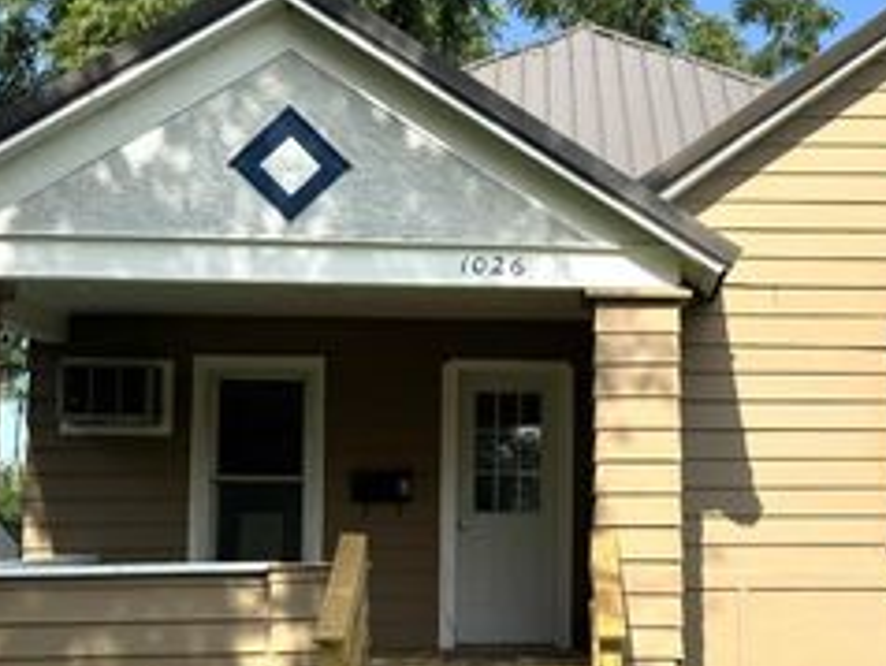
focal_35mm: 63
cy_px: 471
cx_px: 618
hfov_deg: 30.4
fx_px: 1614
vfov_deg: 23.2
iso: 80
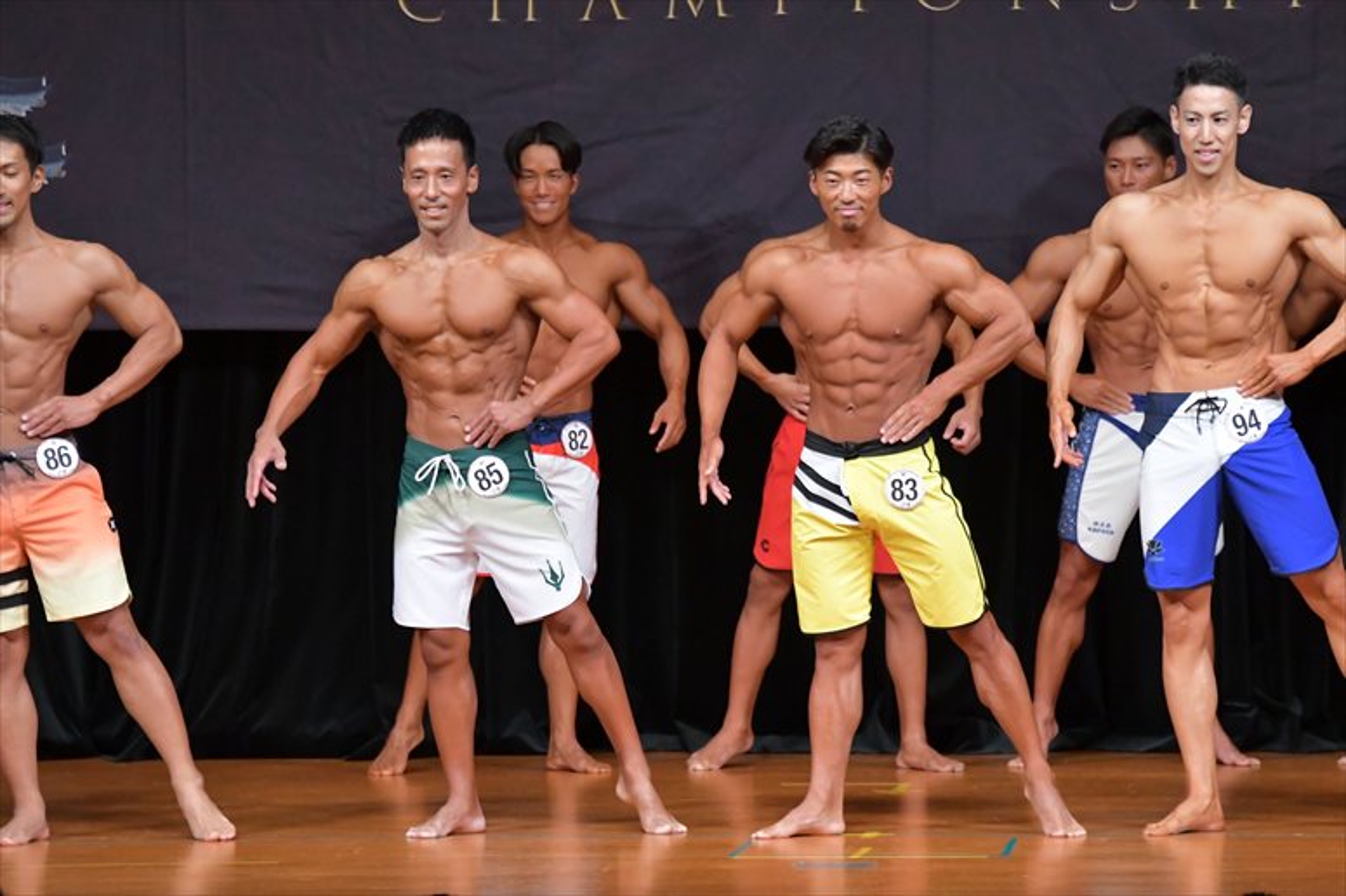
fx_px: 10090
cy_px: 448
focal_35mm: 270
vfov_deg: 5.1
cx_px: 673
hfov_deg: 7.6
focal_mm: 180
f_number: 5.6
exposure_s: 1/400
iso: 5000
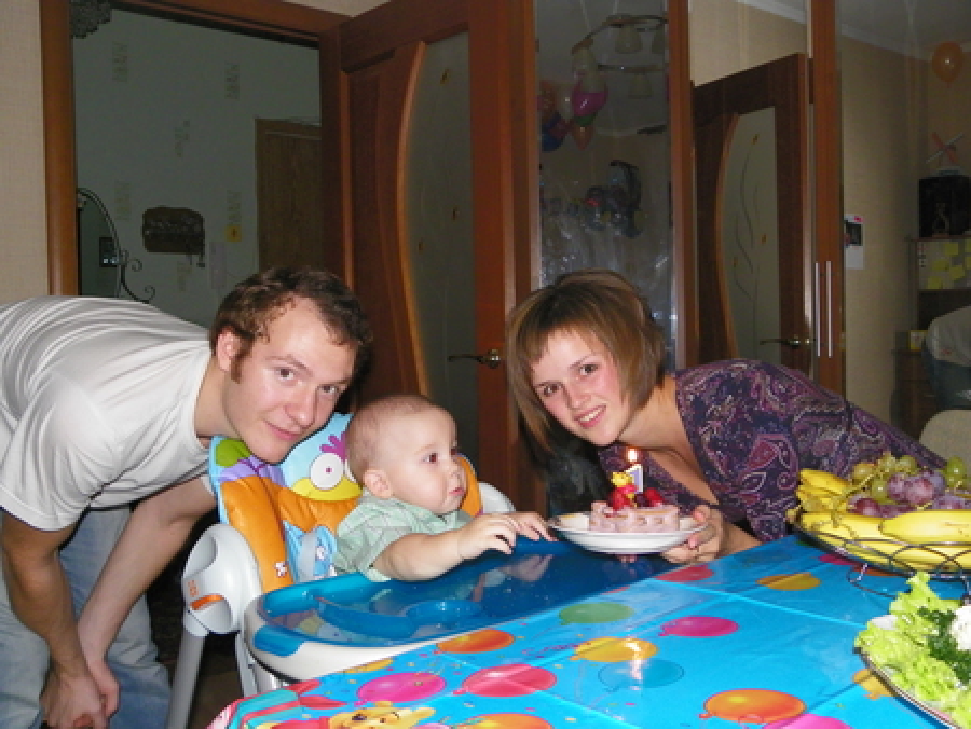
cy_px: 364
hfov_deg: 56.8
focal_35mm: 32
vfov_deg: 44.2
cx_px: 486
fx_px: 898
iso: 200
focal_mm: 5.7
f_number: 2.8
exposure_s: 1/30
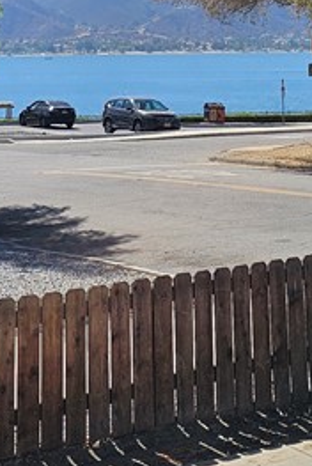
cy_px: -90
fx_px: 1206
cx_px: 230
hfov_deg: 14.7
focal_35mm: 93
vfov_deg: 20.5
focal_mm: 6.3
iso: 10
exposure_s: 1/1262
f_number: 1.7
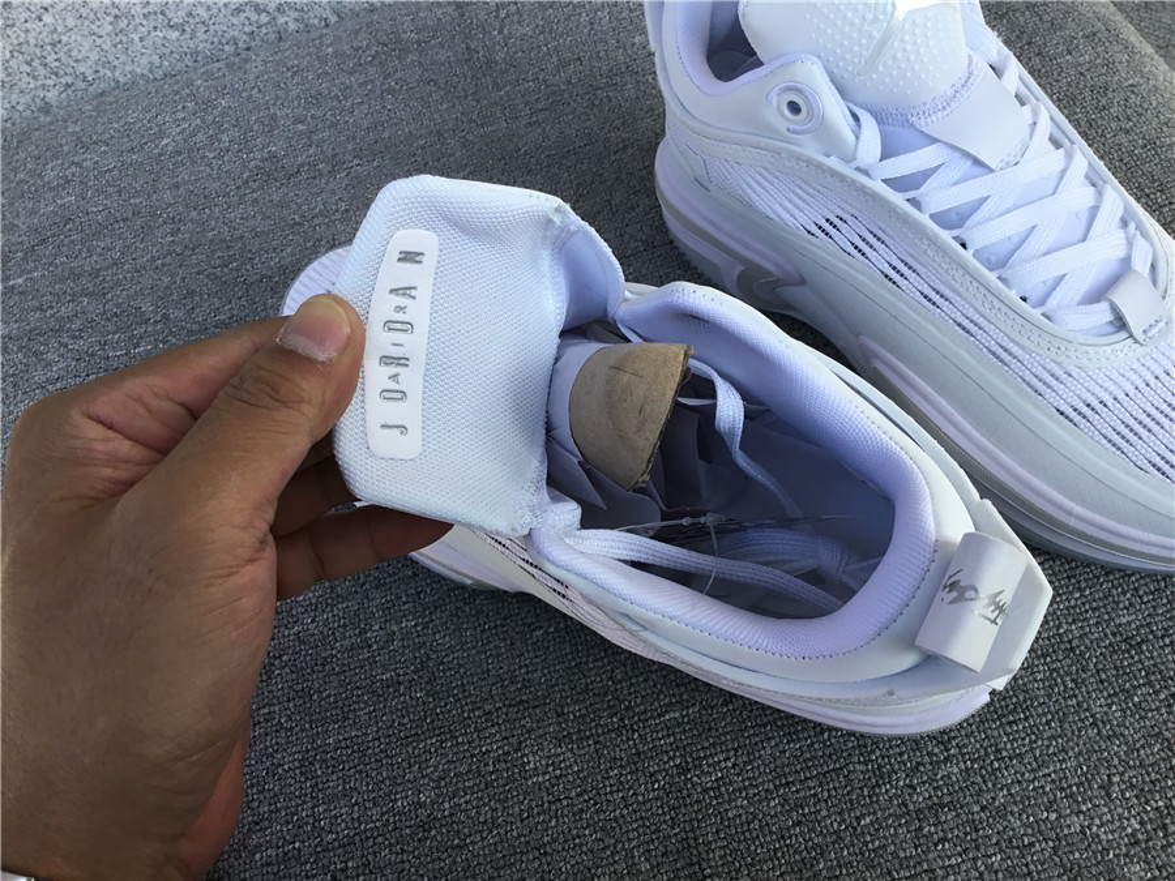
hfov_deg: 58.4
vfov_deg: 45.4
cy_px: 440
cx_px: 588
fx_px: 1052
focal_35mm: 31
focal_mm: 3.3
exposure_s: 1/547
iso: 25
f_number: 2.4
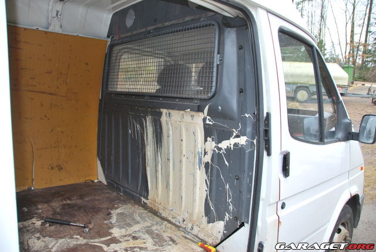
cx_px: 188
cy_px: 126
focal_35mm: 27
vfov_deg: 48.0
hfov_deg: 67.3
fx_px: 282
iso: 200
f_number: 3.5
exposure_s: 1/125
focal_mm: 18
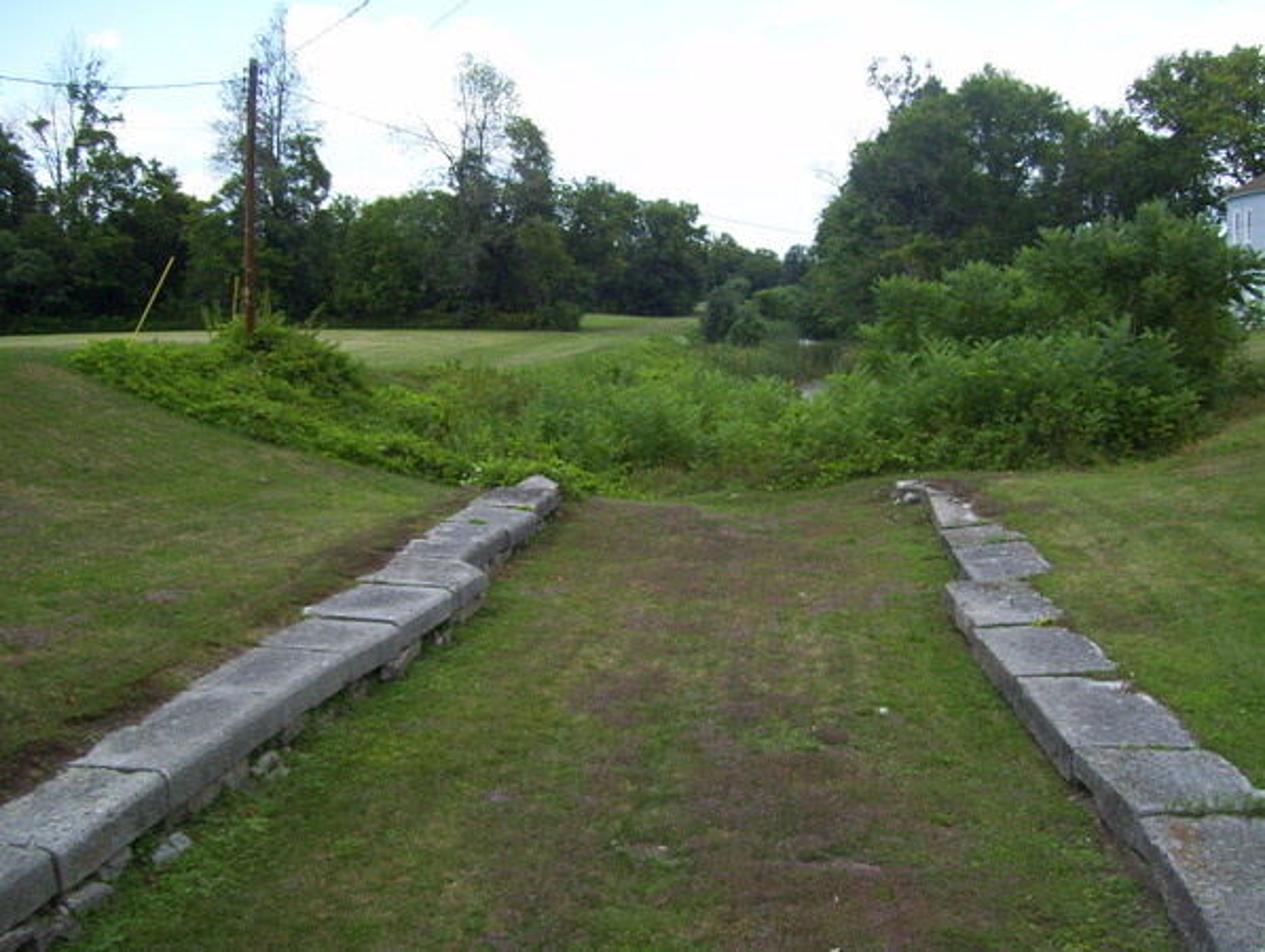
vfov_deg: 39.7
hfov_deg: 51.3
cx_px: 632
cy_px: 476
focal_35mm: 36
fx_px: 1317
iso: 80
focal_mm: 6
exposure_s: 1/400
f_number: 2.7
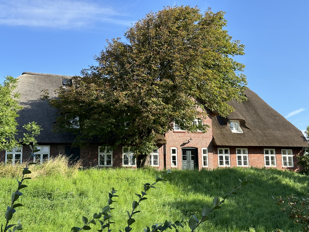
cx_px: 154
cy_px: 116
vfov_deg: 30.3
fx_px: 428
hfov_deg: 39.7
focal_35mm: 48
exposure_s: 1/1517
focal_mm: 6.86
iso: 64
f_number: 1.78
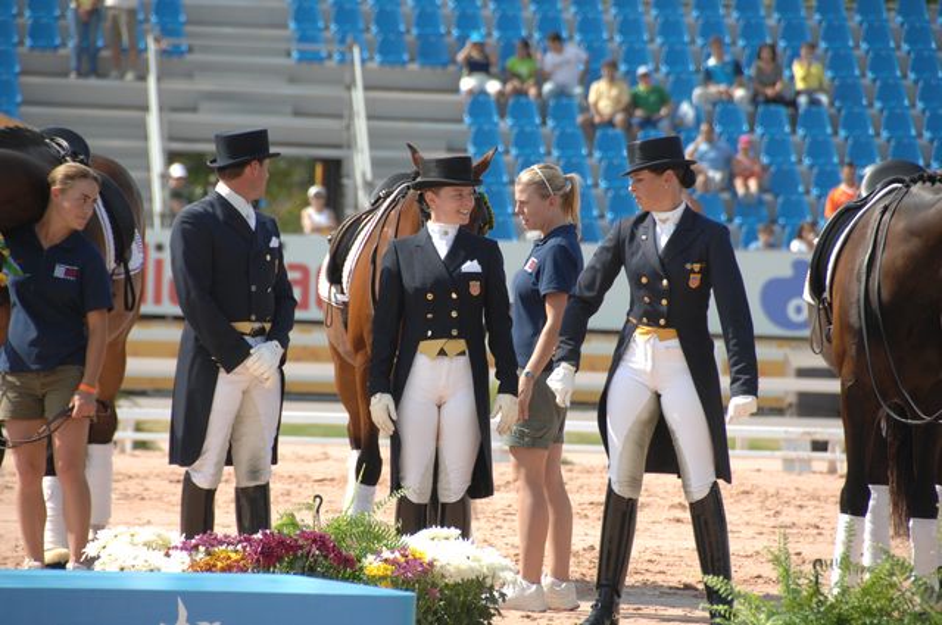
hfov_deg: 6.9
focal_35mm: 300
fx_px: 7840
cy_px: 312
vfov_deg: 4.6
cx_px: 471
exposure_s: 1/400
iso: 200
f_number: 5.6
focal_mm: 200
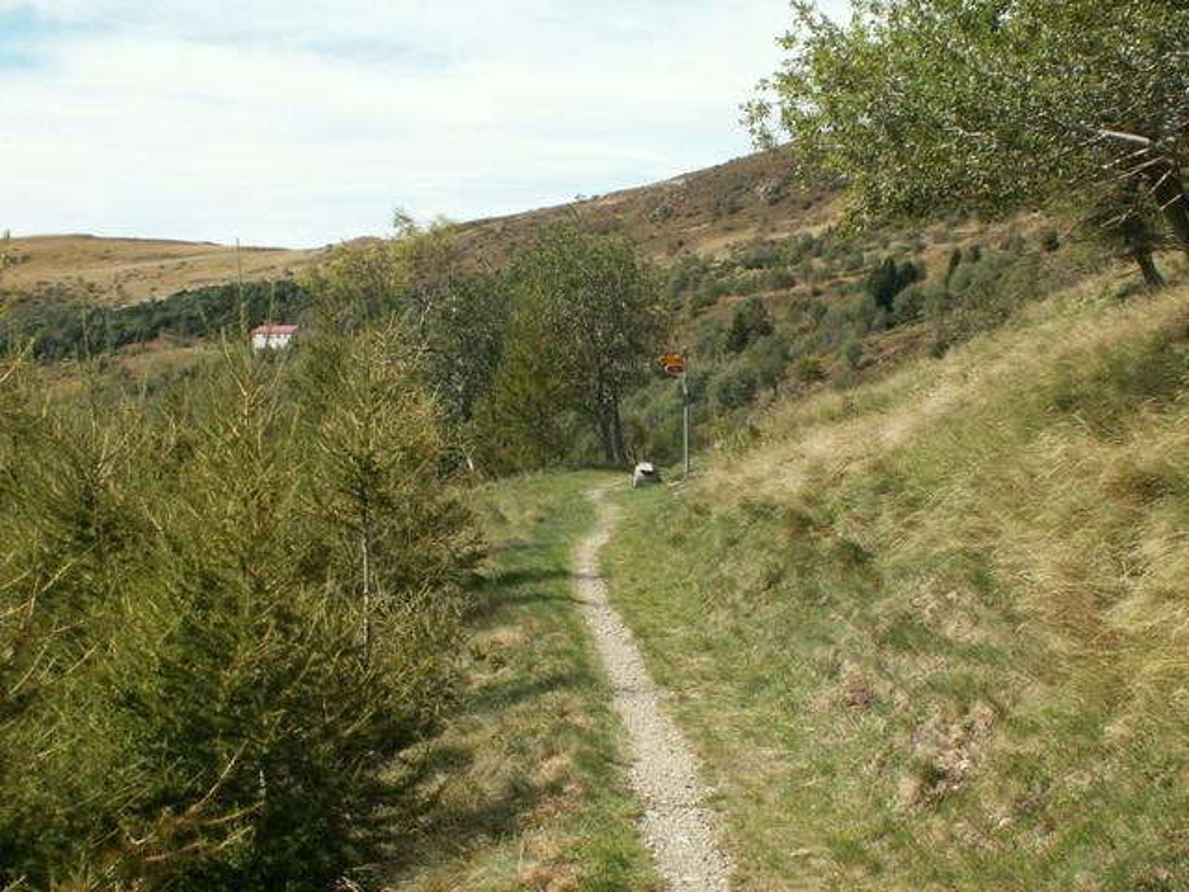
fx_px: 1855
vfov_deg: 27.0
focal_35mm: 54
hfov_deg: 35.5
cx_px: 594
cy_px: 446
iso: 50
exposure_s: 1/100
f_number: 8
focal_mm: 9.05
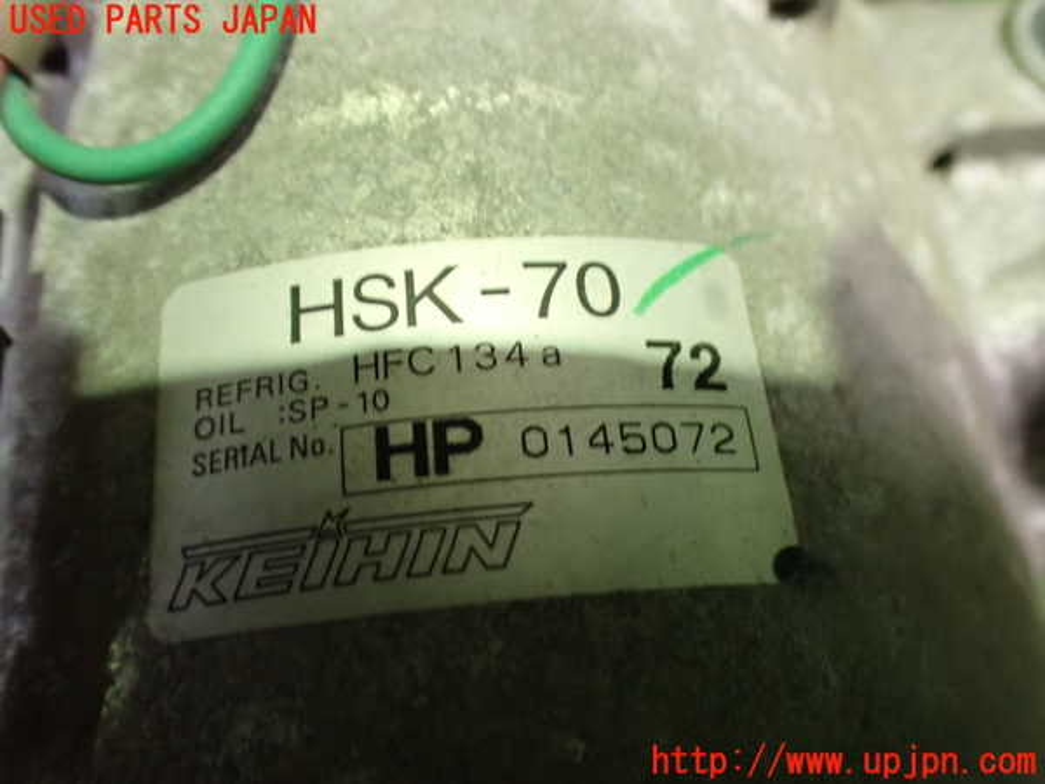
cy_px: 392
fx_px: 906
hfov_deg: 60.0
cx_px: 522
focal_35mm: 30
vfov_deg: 46.8
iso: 1250
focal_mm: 5.4
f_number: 2.3
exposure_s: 1/30
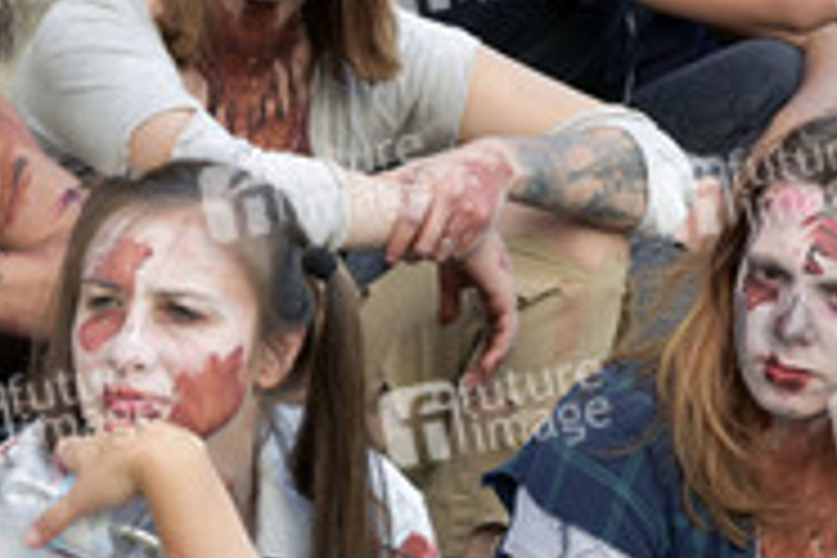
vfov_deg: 4.7
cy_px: 302
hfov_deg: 7.1
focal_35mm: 290
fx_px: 6742
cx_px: 376
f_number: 5.6
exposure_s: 1/125
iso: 400
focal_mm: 120
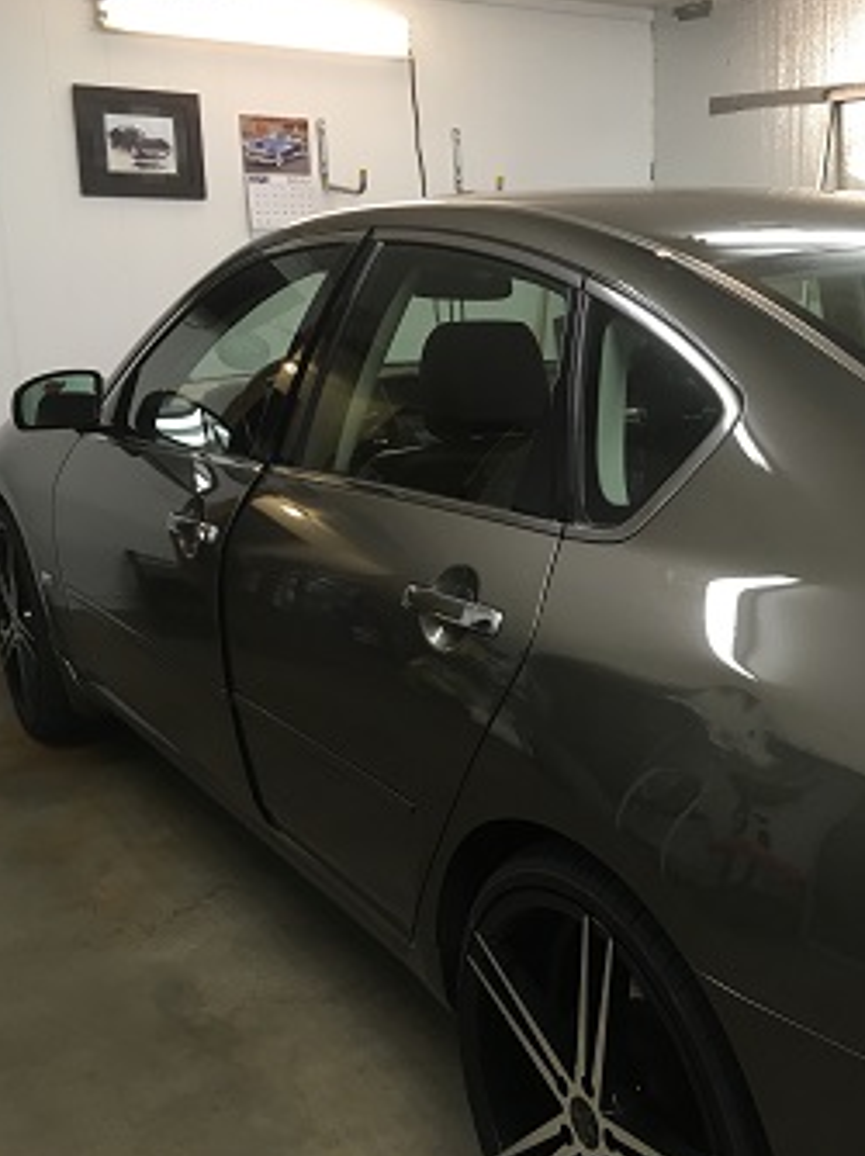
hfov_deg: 34.9
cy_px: 580
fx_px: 1334
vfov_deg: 46.8
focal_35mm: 40
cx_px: 675
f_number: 2.2
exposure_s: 1/30
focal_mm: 4.15
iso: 64
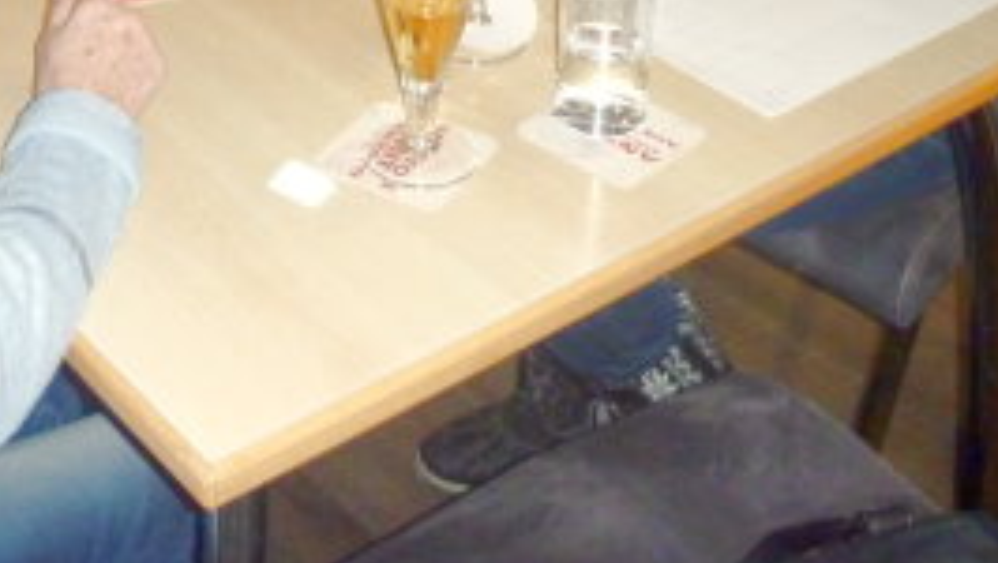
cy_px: -302
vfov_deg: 15.6
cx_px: 195
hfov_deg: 29.1
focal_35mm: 71
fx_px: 1880
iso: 400
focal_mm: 5
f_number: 3.3
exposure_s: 1/30
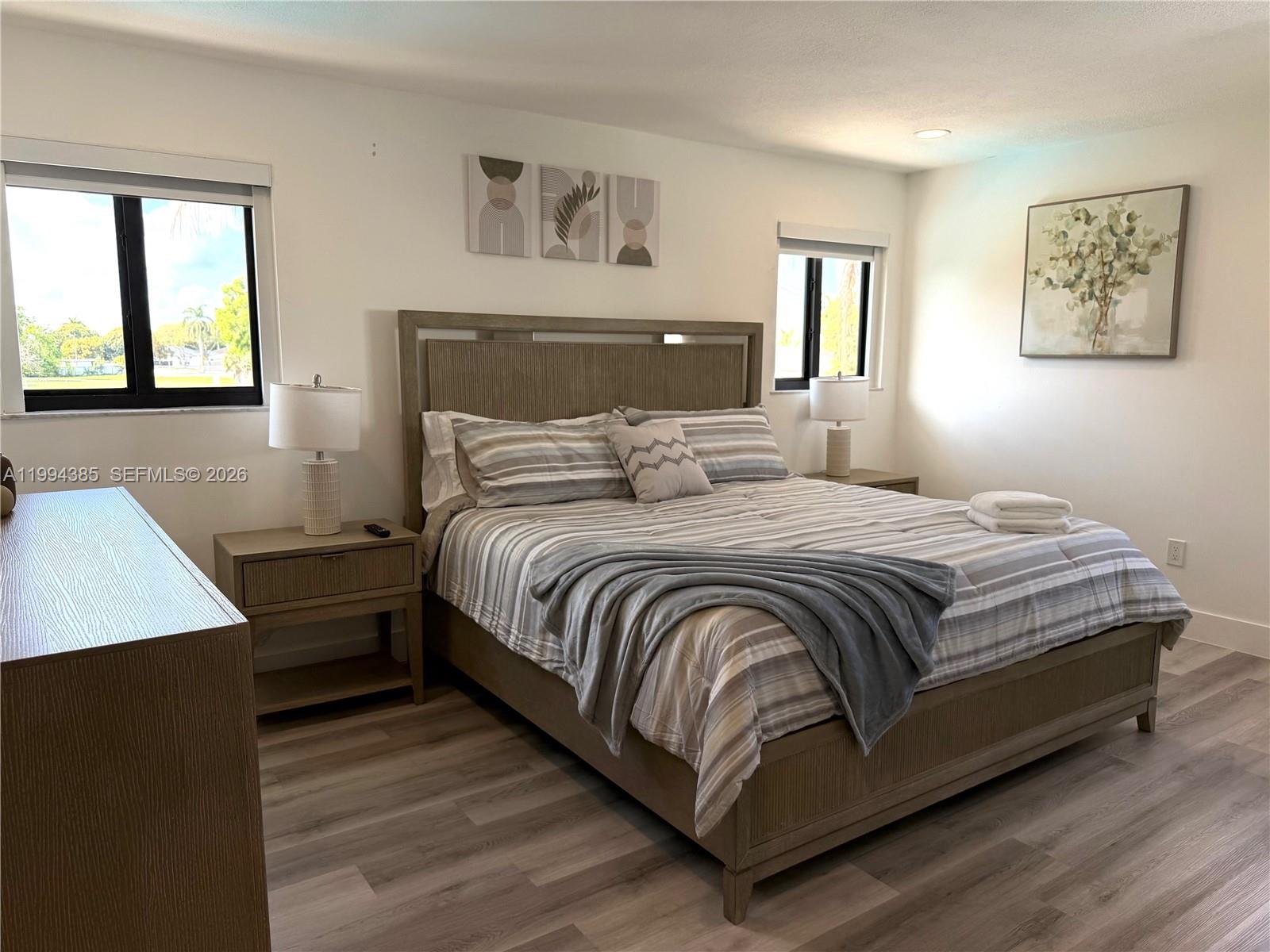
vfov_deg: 56.8
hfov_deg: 71.6
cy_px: 476
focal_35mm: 24
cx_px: 635
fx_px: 881
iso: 80
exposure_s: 1/575
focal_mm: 6.76
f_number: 1.78
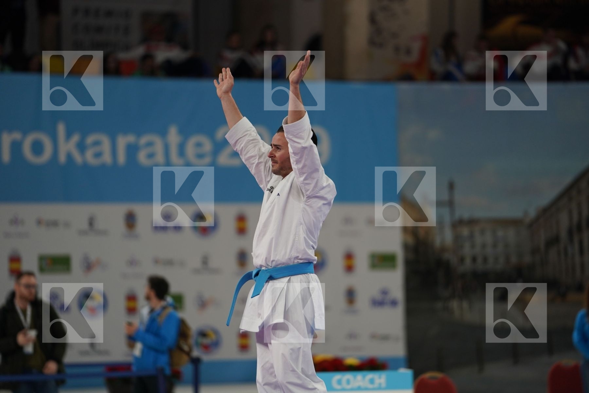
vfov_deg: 6.9
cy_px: 196
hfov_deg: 10.4
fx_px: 3239
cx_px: 294
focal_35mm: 198
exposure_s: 1/500
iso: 800
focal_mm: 198
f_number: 2.8
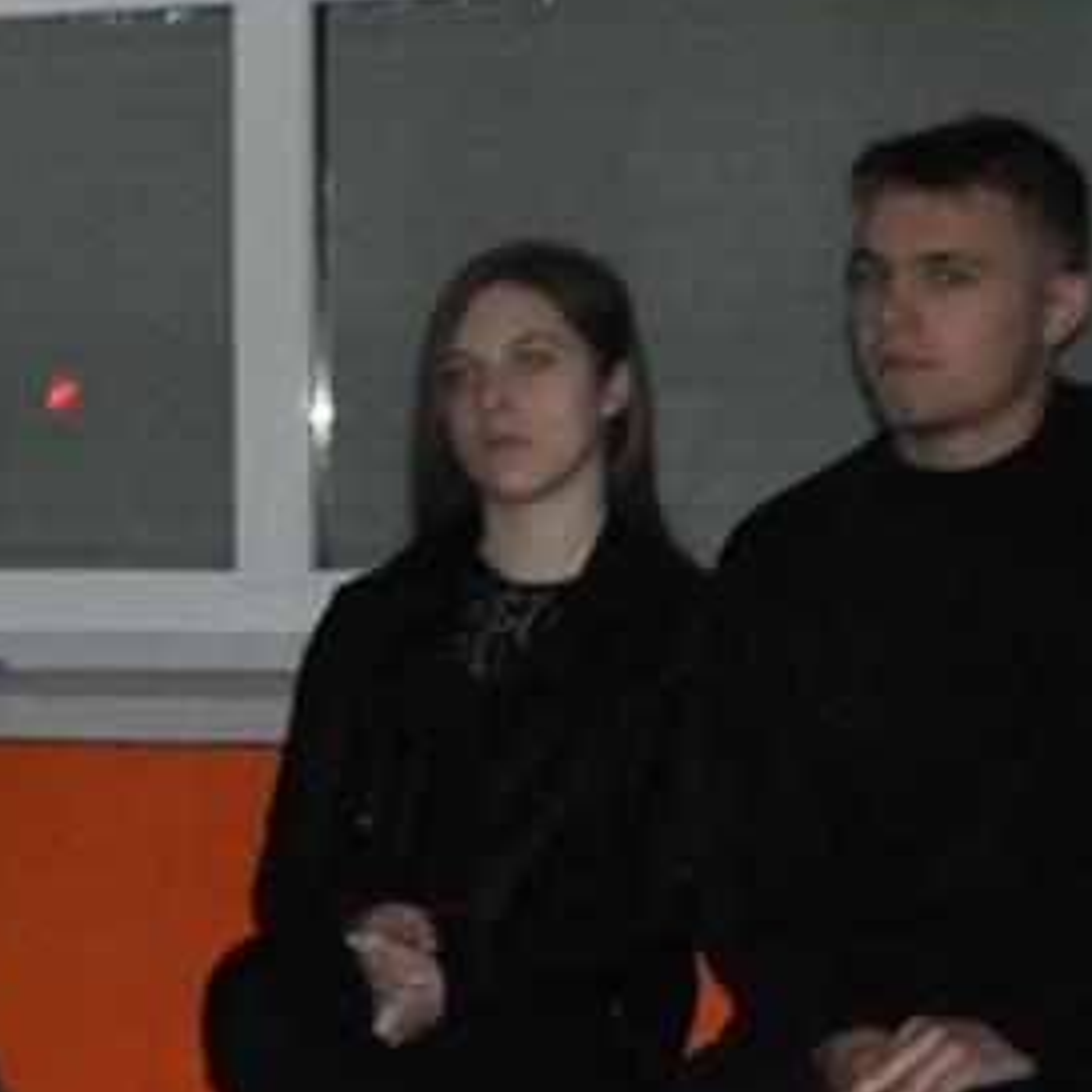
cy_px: 702
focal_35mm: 192
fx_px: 6853
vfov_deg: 9.1
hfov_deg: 8.6
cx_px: -1158
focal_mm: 24
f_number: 3.8
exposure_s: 1/60
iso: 800
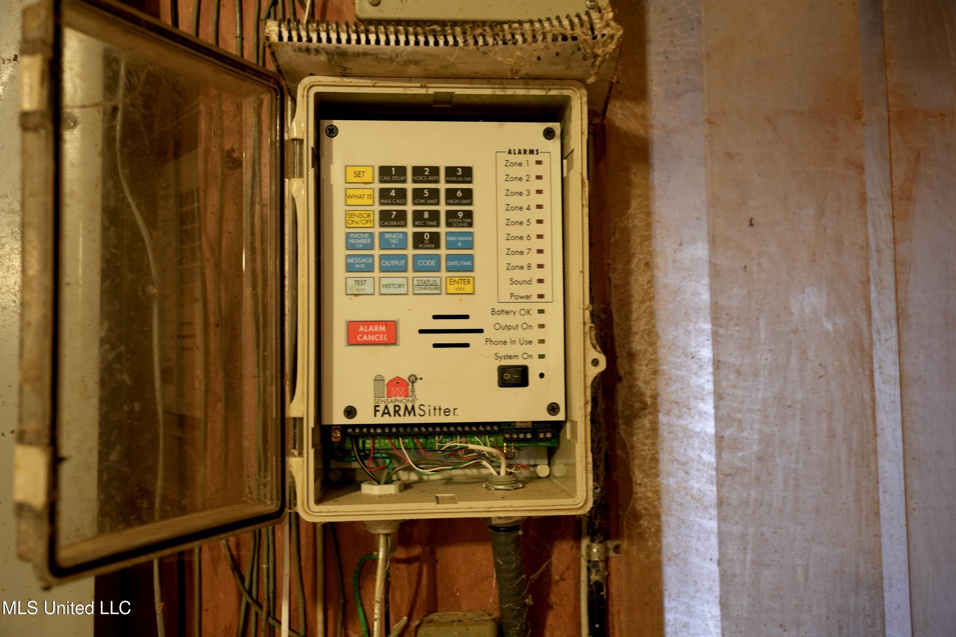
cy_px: 318
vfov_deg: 37.9
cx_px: 478
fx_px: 929
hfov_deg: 54.4
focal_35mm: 35
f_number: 4
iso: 1250
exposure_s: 1/20
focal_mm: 35
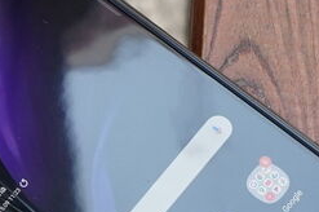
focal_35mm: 148
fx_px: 1310
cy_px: 261
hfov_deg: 13.8
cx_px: 54
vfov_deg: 9.1
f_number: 6.3
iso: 1000
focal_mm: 38
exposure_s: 1/250
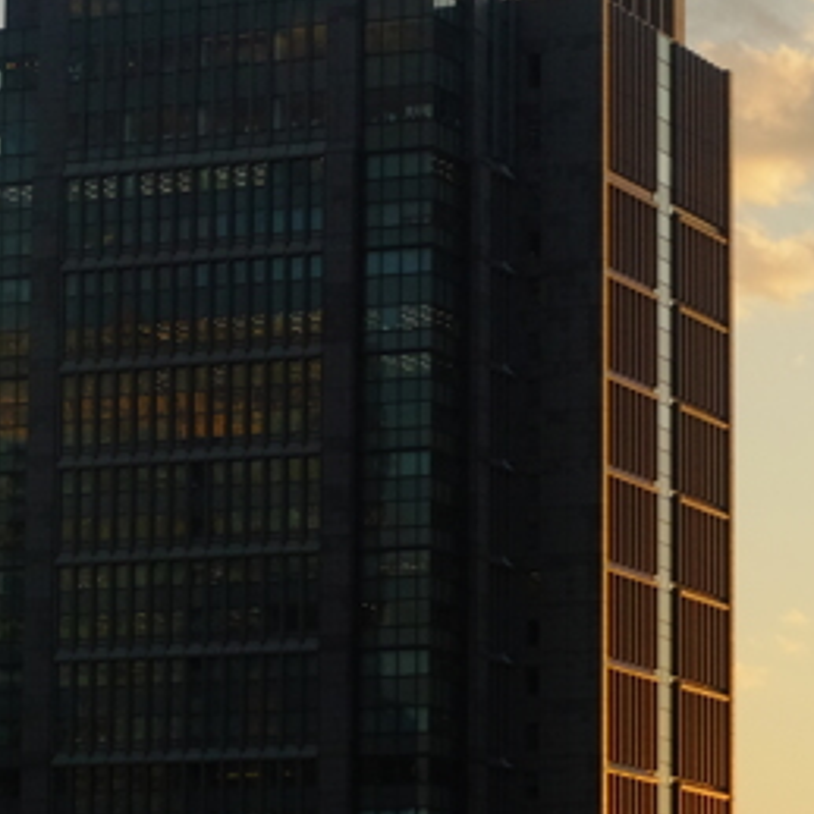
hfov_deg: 9.8
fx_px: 4736
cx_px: 352
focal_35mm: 178
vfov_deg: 9.8
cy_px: 446
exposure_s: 1/250
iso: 800
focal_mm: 35
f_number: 8
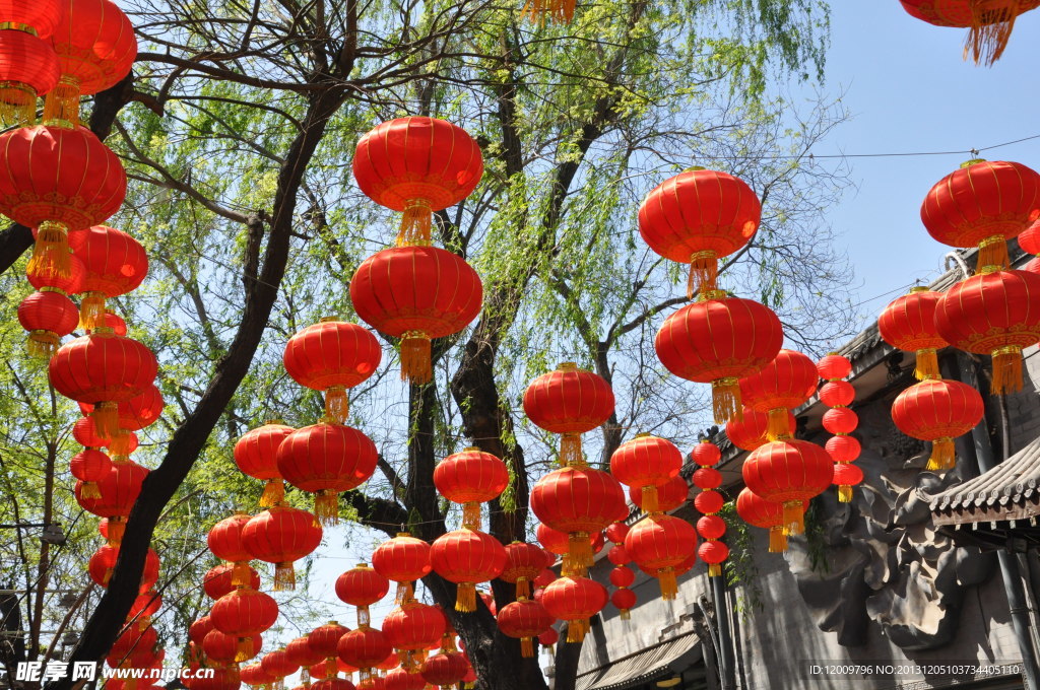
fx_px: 1385
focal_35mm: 48
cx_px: 520
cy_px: 345
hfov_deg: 41.2
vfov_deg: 28.0
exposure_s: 1/800
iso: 1000
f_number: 10
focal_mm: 32
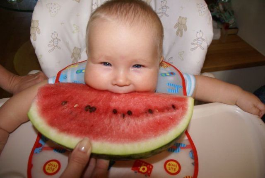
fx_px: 199
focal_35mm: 27
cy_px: 89
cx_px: 132
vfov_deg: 48.1
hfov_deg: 67.3
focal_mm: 18
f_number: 5.6
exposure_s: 1/60
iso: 400
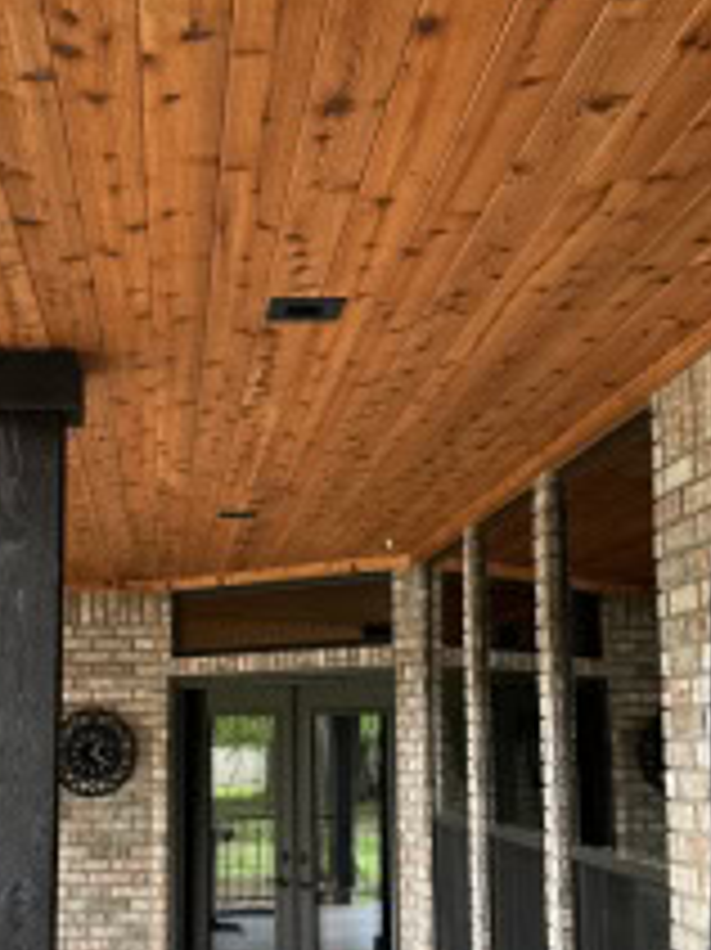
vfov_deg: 36.1
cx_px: 248
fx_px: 1453
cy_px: 556
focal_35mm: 53
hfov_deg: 27.4
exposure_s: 1/121
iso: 200
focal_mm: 6.9
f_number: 1.8
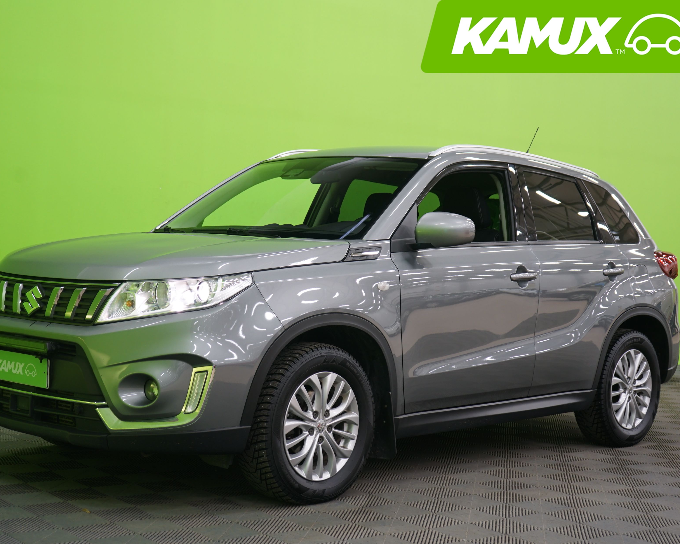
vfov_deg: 26.7
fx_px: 1147
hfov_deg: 33.0
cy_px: 258
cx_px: 313
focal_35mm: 57
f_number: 4.5
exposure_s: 1/8
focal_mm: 48
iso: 400
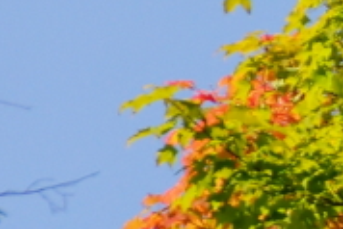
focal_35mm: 1261
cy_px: 37
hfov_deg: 1.6
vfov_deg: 1.1
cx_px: 898
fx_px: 12024
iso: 250
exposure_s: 1/250
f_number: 5.6
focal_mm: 150
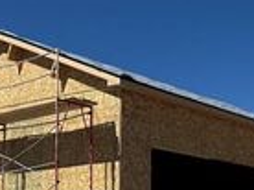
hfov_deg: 20.4
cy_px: 187
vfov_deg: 16.6
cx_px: 342
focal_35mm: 87
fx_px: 637
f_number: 1.78
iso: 80
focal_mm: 6.76
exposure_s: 1/6711
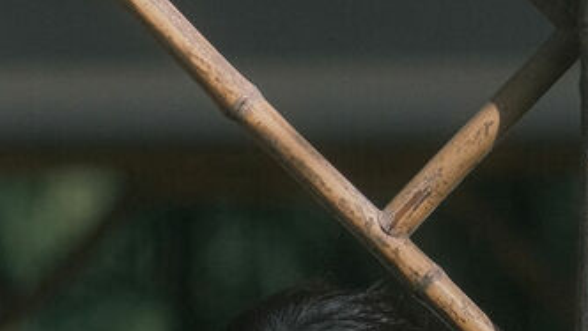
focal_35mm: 1008
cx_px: -205
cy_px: 514
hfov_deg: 2.1
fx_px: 15721
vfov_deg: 1.2
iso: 800
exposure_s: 1/9000
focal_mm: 135
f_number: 2
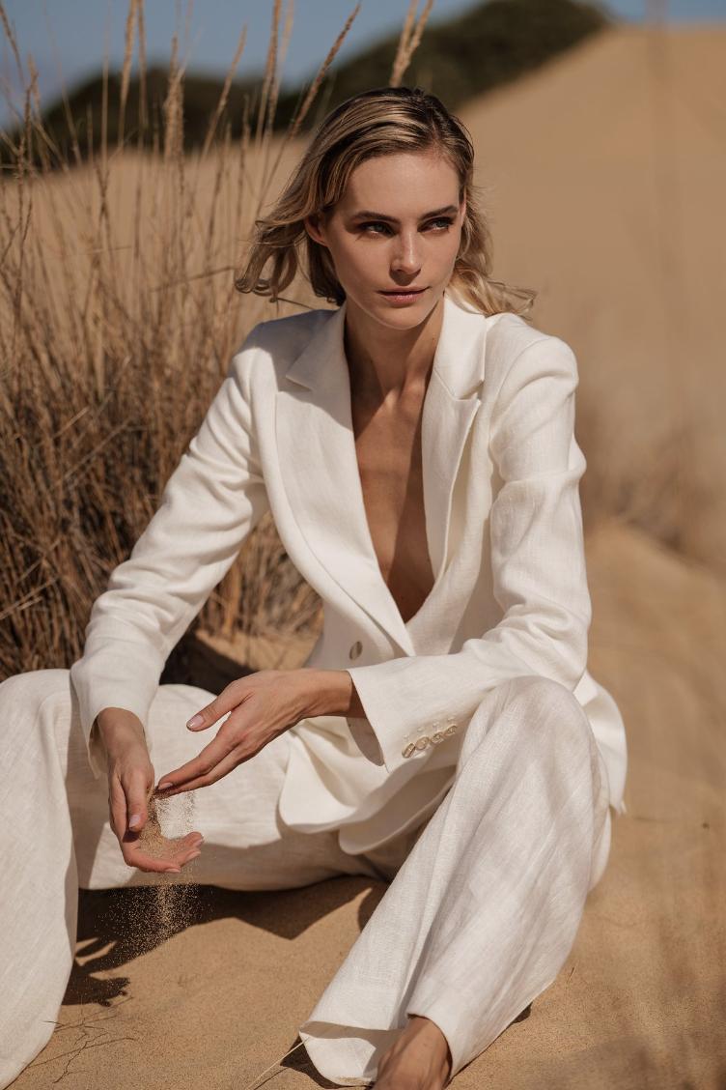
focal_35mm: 117
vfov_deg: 17.5
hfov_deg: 11.7
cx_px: 363
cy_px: 545
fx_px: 3539
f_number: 4
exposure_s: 1/8000
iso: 200
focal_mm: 117
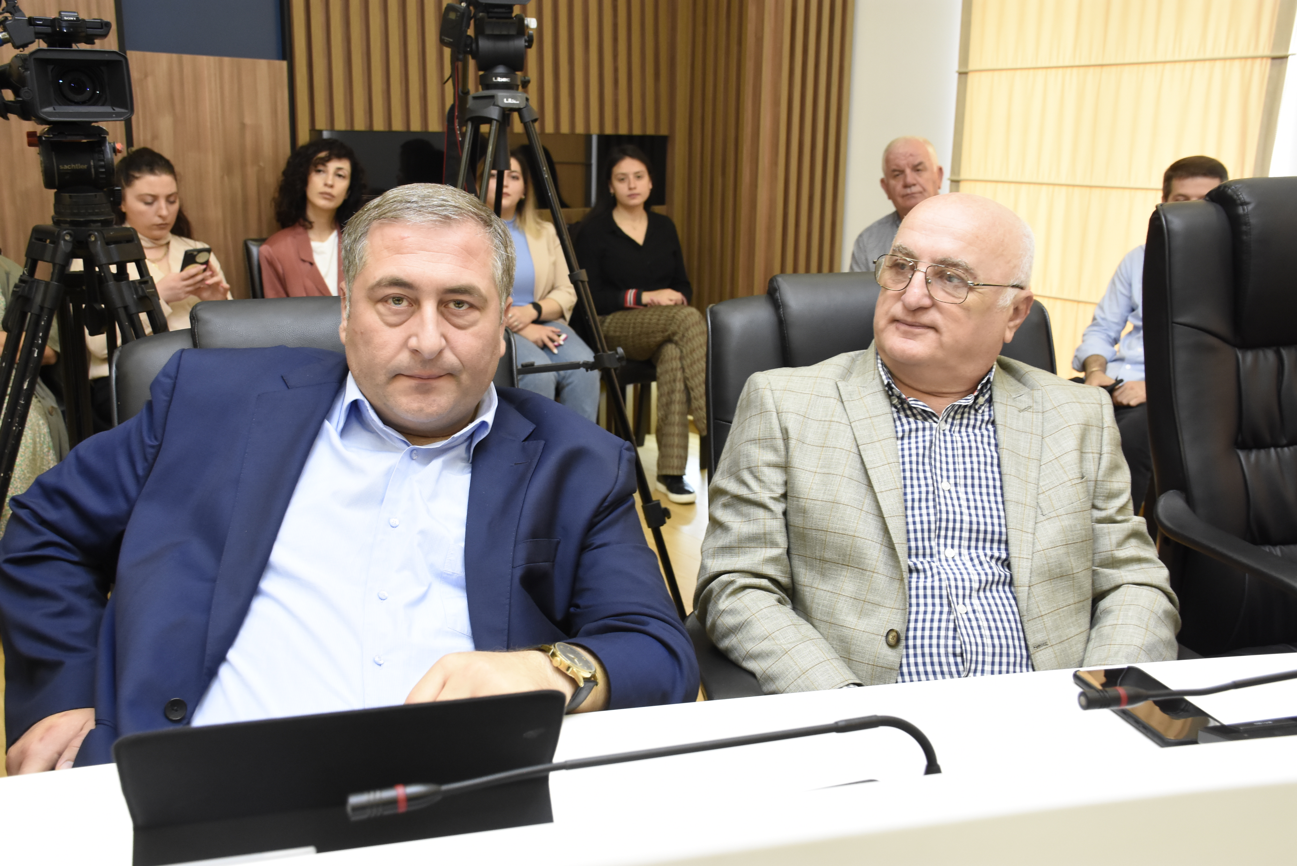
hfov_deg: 55.1
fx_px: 1243
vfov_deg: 38.4
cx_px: 648
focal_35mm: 34
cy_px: 433
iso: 1250
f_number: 5.6
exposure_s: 1/80
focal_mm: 23
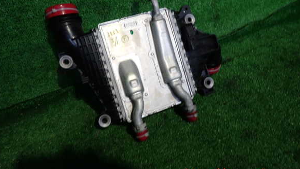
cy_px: 64
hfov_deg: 67.9
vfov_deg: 41.2
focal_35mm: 28
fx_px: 223
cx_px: 147
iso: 200
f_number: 2
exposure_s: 1/50
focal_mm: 4.5
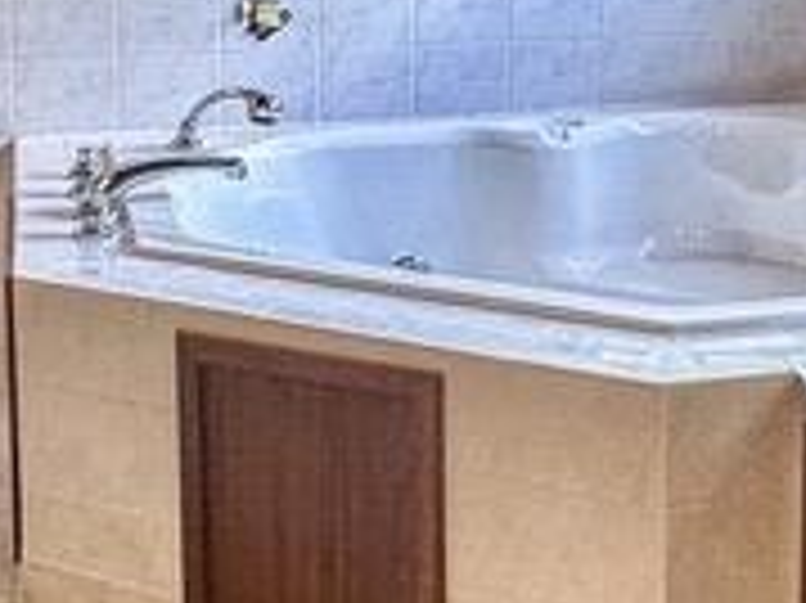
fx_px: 1861
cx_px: 603
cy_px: -32
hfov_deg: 24.2
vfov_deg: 17.9
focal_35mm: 80
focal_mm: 2.22
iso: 64
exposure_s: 1/120
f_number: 2.2
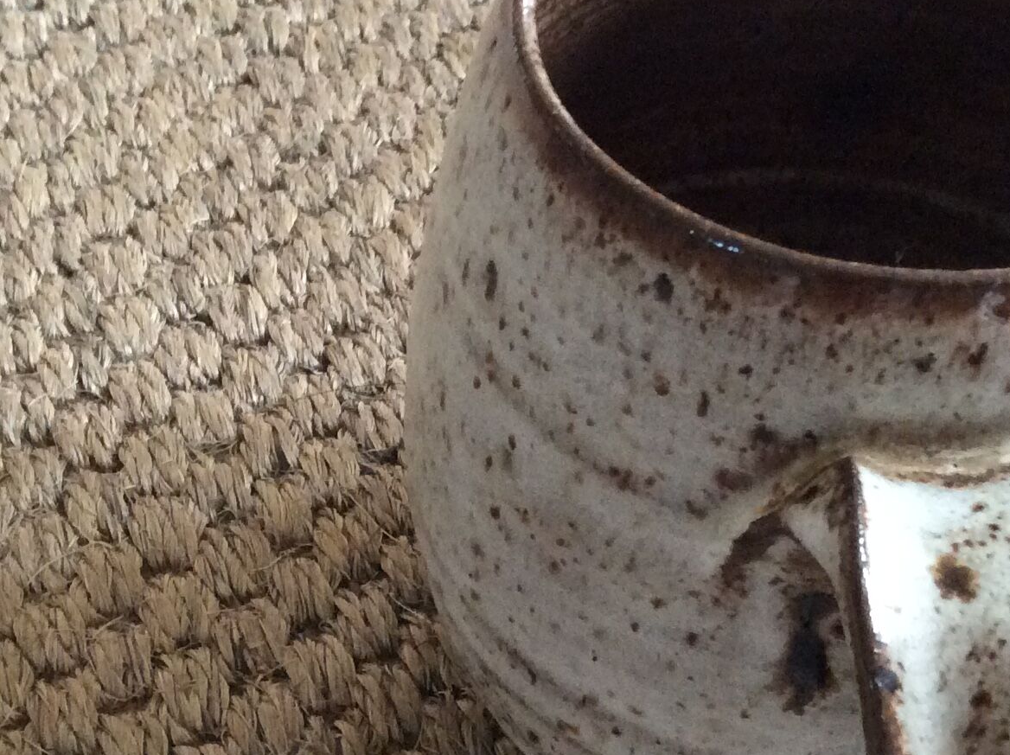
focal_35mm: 71
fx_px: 2069
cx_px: 553
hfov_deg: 27.4
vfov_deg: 20.6
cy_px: 496
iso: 200
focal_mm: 3.3
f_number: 2.4
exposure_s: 1/25
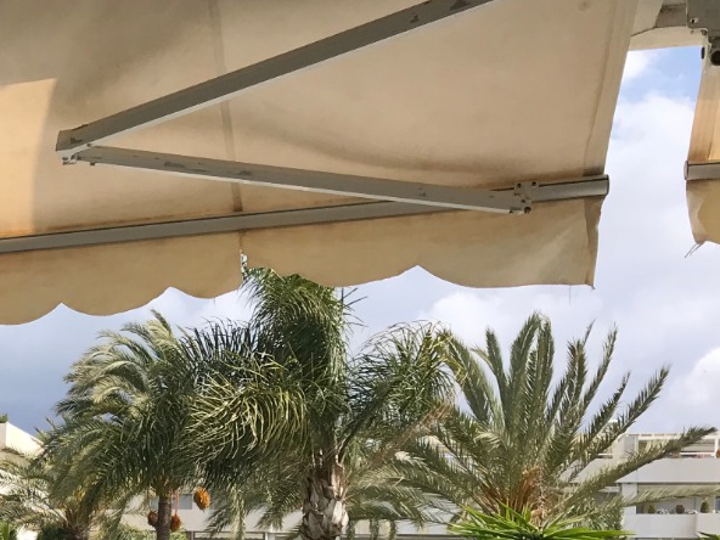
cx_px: -170
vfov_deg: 19.7
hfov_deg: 24.5
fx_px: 1477
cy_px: 623
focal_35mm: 71
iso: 20
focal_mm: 3.99
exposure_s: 1/2817
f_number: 1.8
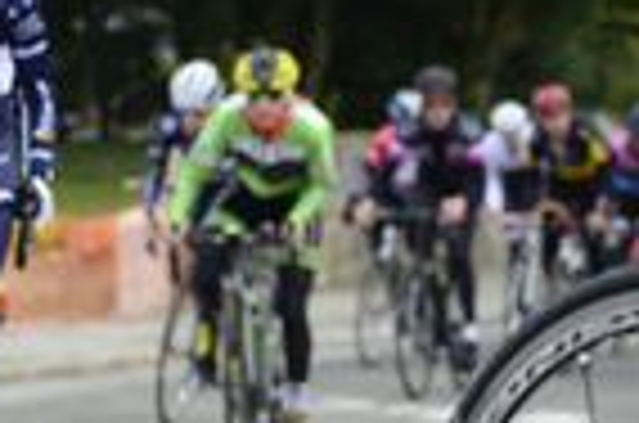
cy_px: 119
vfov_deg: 6.2
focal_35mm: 222
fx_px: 3932
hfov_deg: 9.1
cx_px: -320
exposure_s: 1/1000
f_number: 4
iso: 400
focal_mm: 70
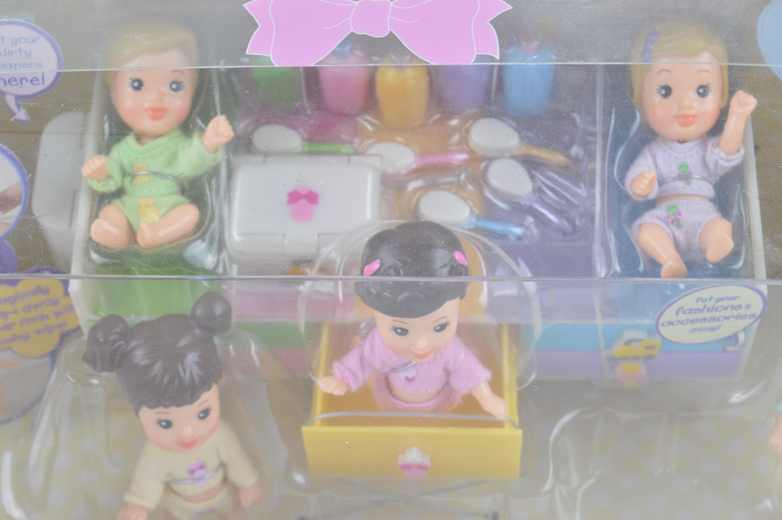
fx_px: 1790
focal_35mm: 82
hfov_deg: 24.6
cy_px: 260
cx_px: 391
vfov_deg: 16.5
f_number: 9
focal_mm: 55
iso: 100
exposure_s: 1/25
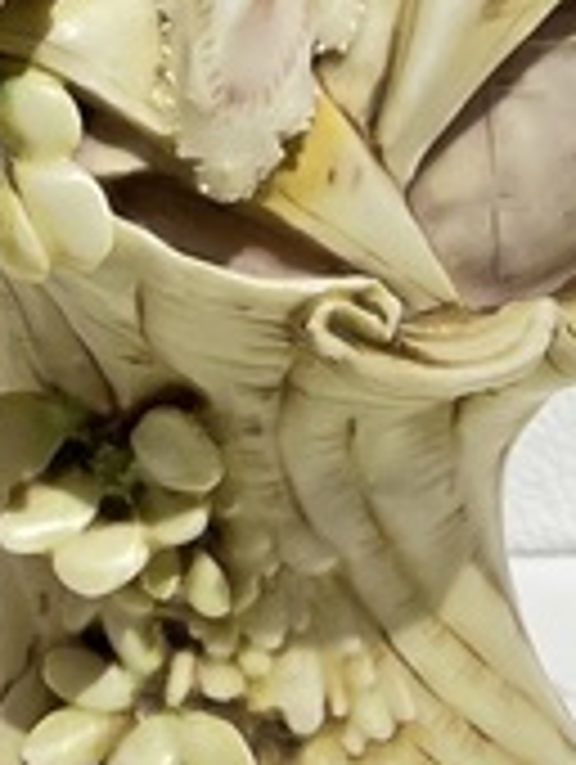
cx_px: 297
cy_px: -400
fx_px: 2434
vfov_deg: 16.2
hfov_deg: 13.5
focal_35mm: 110
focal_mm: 5.7
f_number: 1.5
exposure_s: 1/252
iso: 40
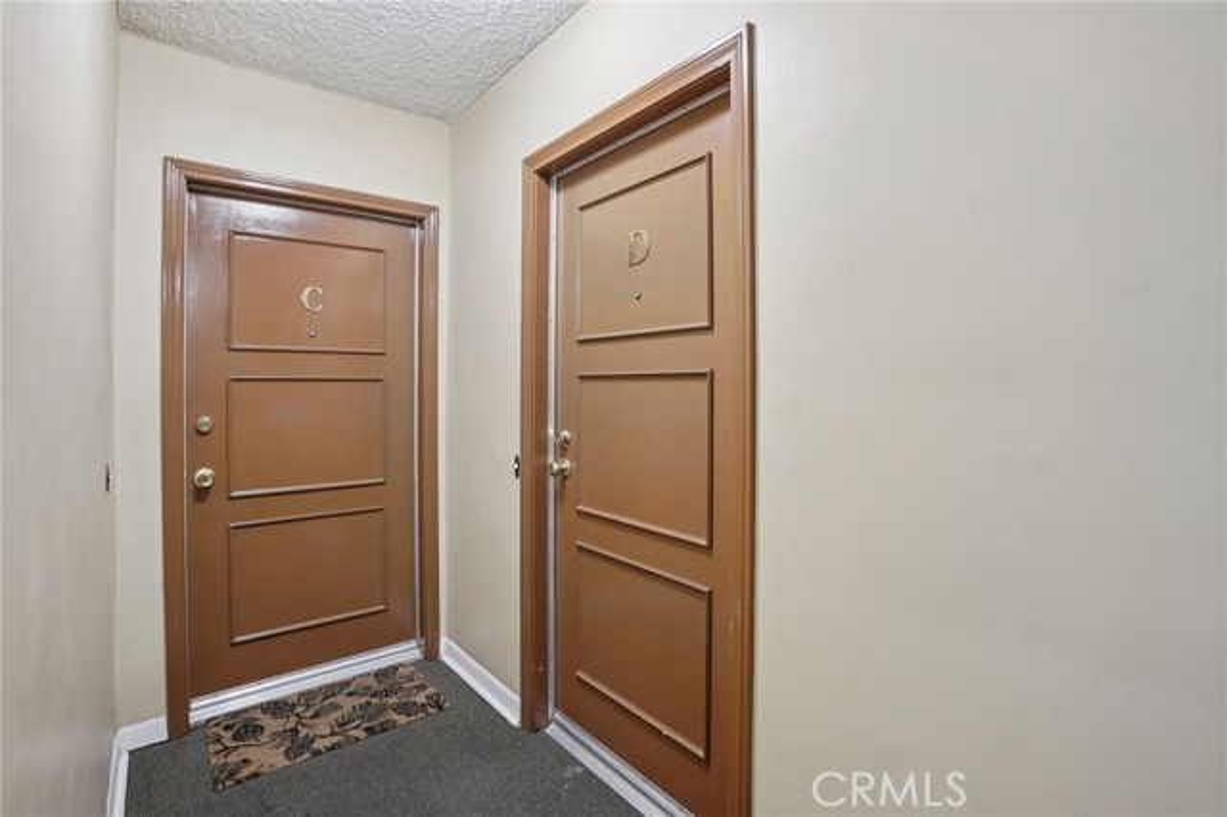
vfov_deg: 73.7
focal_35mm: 16
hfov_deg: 96.8
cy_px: 408
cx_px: 614
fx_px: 545
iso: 400
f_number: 8
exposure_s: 1/1.25
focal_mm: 16
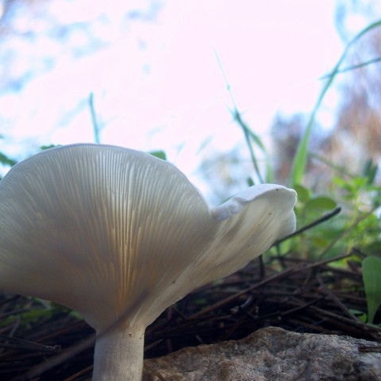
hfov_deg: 27.2
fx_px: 785
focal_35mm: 63
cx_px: 139
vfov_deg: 27.3
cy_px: 191
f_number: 3.4
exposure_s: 1/180
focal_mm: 8.6
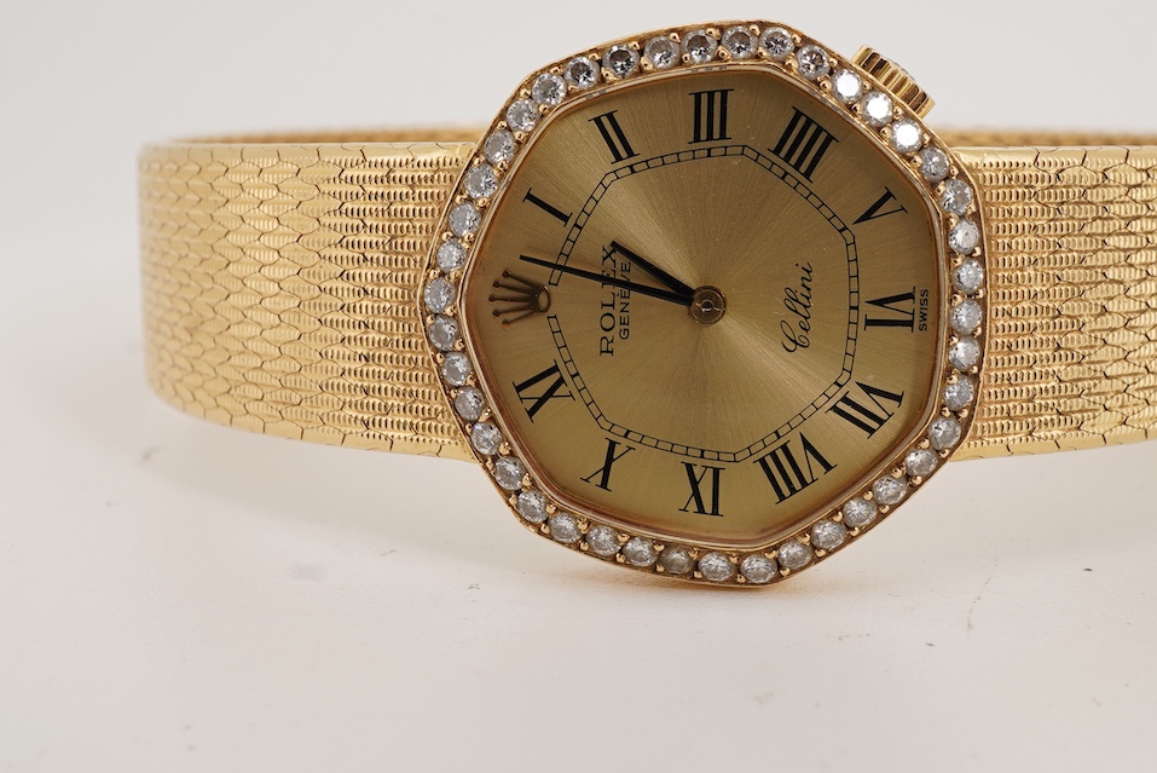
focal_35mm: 74
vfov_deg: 18.4
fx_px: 2379
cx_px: 701
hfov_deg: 27.3
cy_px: 324
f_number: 22
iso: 160
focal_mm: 30
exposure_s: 1/160
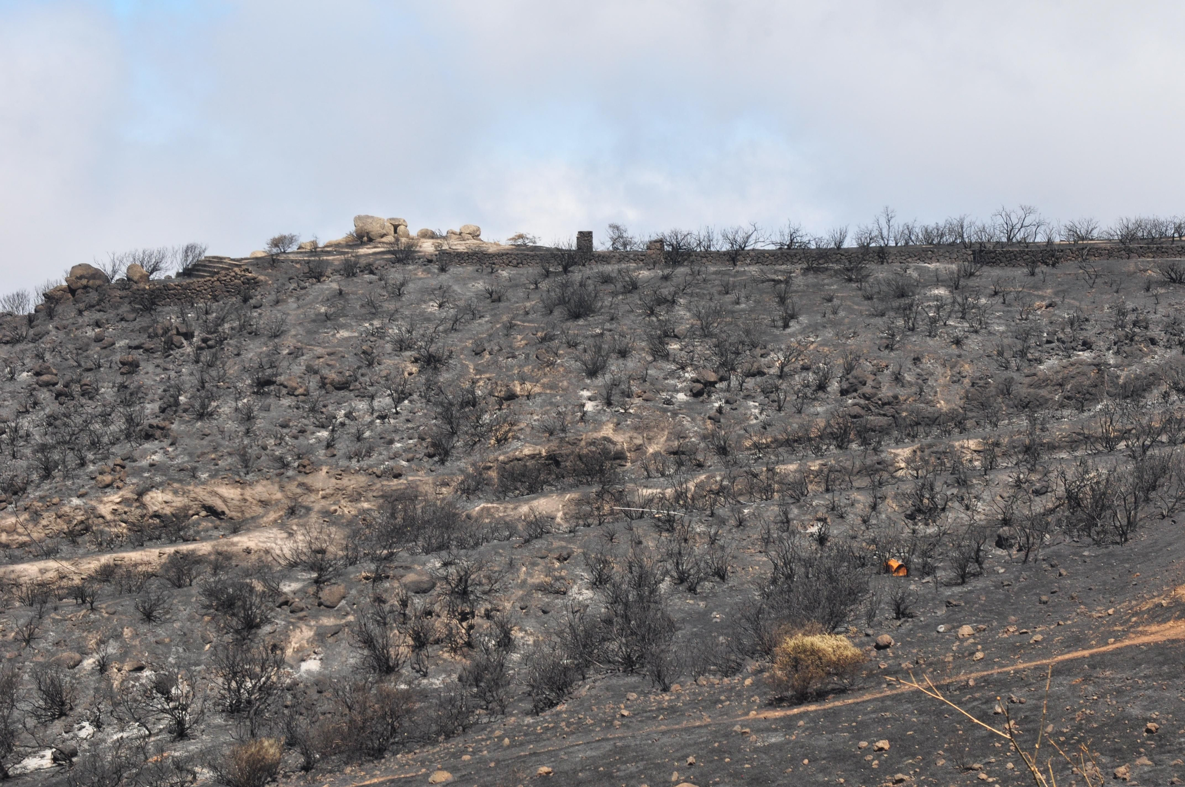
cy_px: 394
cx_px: 592
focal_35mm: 82
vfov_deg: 16.5
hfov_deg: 24.6
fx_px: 2712
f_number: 14
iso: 400
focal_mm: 55
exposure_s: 1/200
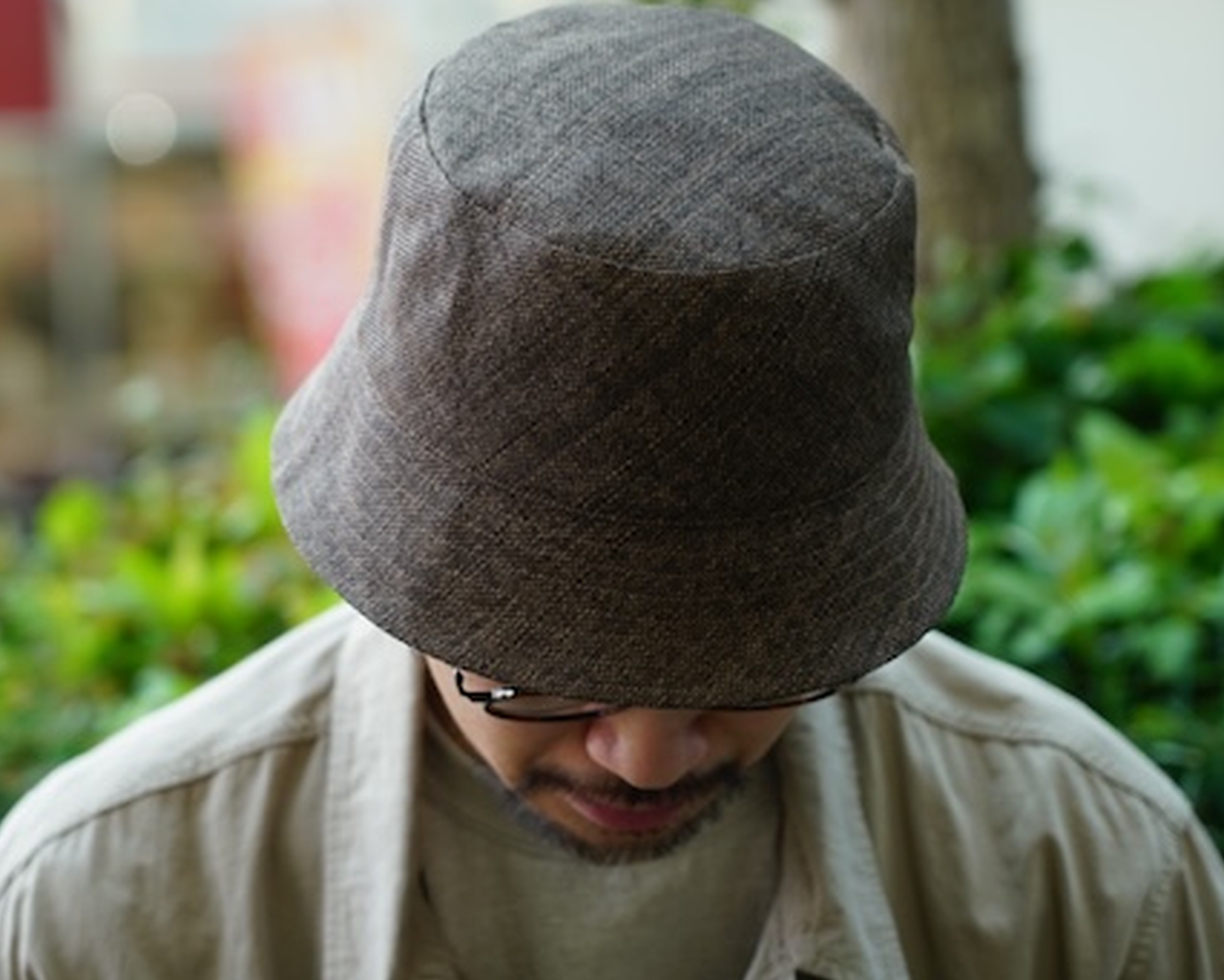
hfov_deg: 13.9
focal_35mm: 139
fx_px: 5037
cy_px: 412
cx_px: 529
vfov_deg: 11.1
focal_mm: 105
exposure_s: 1/125
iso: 250
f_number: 4
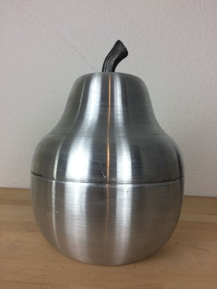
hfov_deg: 48.2
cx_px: 108
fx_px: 242
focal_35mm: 29
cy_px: 144
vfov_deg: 61.7
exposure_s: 1/100
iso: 50
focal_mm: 4.15
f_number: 2.2
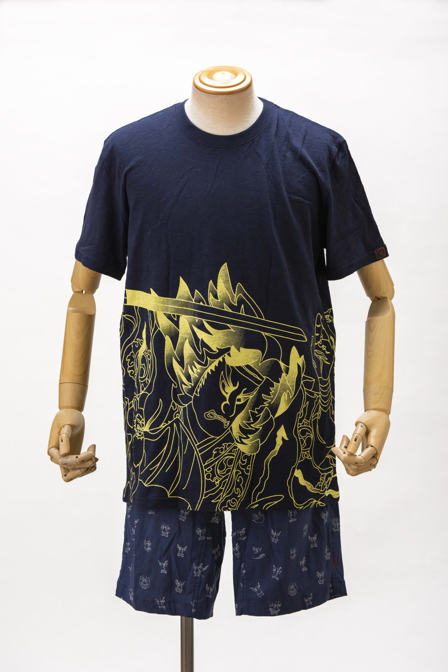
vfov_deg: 18.6
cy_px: 336
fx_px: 2051
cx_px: 224
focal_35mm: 110
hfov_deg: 12.5
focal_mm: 110
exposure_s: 1/125
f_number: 6.3
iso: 400
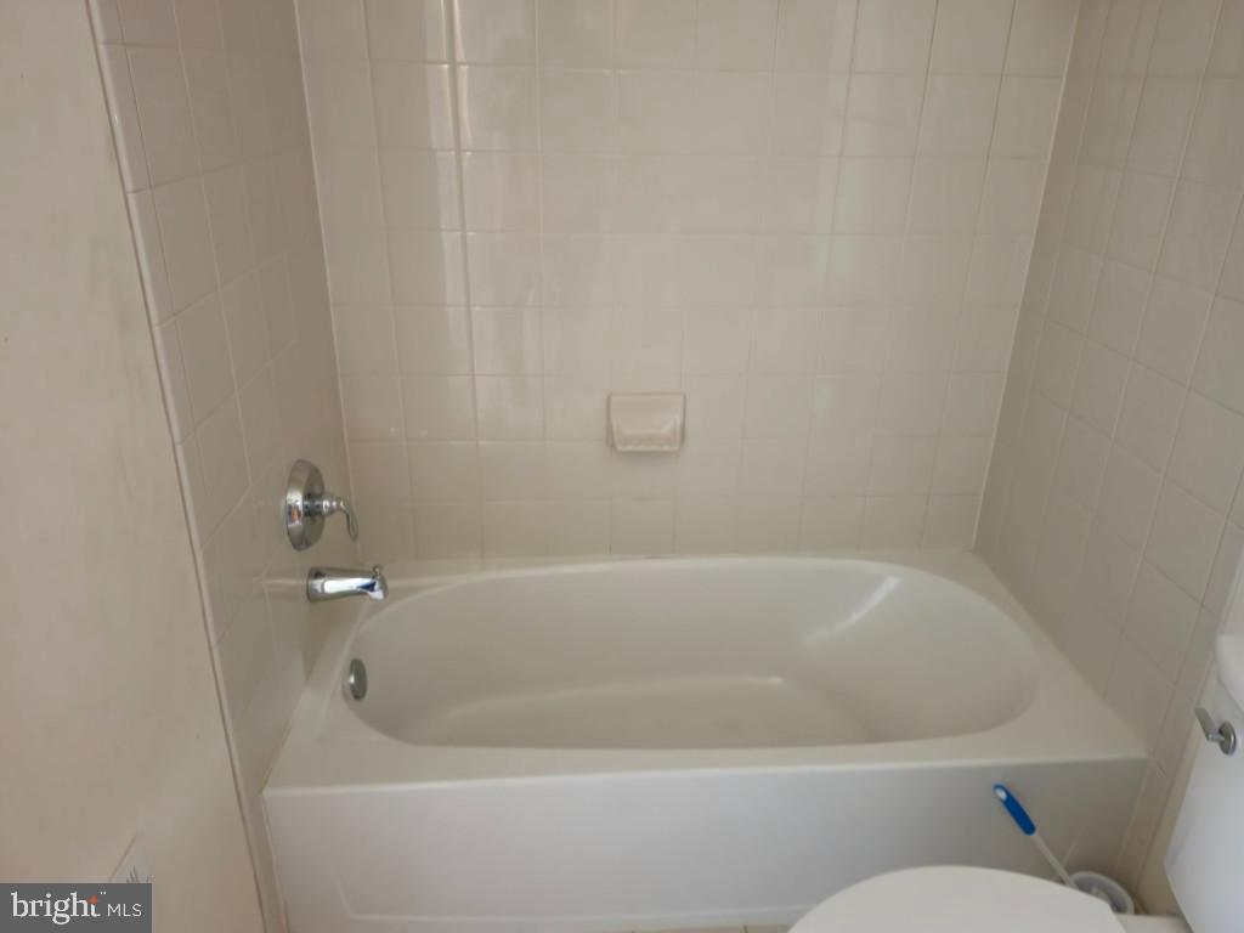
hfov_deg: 73.9
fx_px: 827
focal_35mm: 23
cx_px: 622
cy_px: 466
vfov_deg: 58.9
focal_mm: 5.54
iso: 500
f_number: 1.8
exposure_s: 1/30
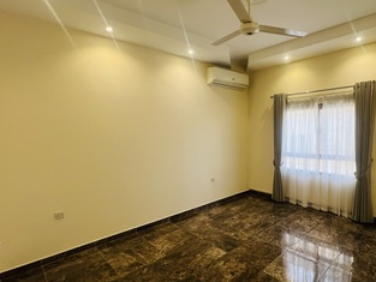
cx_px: 243
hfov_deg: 82.4
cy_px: 151
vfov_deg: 68.6
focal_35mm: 19
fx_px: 206
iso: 125
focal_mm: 1.57
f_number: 1.8
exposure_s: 1/50
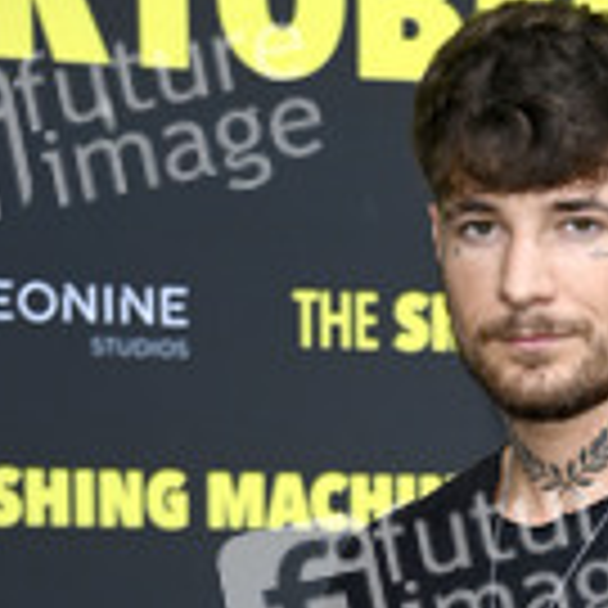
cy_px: 806
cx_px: 581
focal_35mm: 247
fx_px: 4908
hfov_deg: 7.1
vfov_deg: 7.0
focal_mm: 98
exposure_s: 1/250
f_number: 5.6
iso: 800
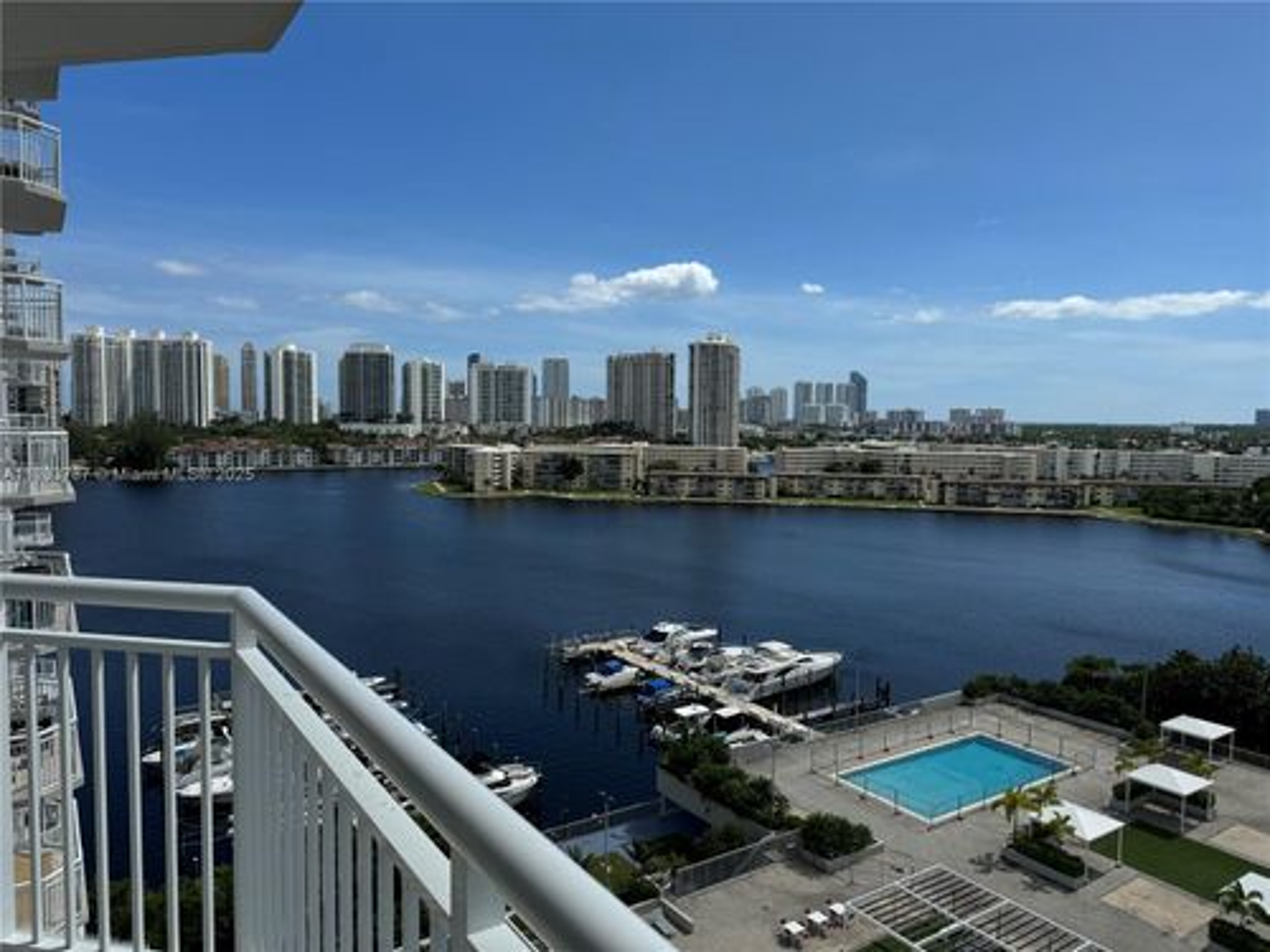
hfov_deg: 71.6
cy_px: 476
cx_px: 635
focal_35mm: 24
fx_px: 881
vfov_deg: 56.8
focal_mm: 6.86
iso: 80
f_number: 1.78
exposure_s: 1/7937
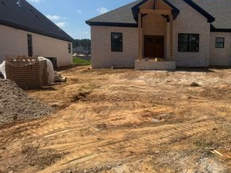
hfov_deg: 44.6
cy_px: 90
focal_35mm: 40
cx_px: 184
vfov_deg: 36.0
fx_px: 267
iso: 80
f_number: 1.78
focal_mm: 6.76
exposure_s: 1/7092
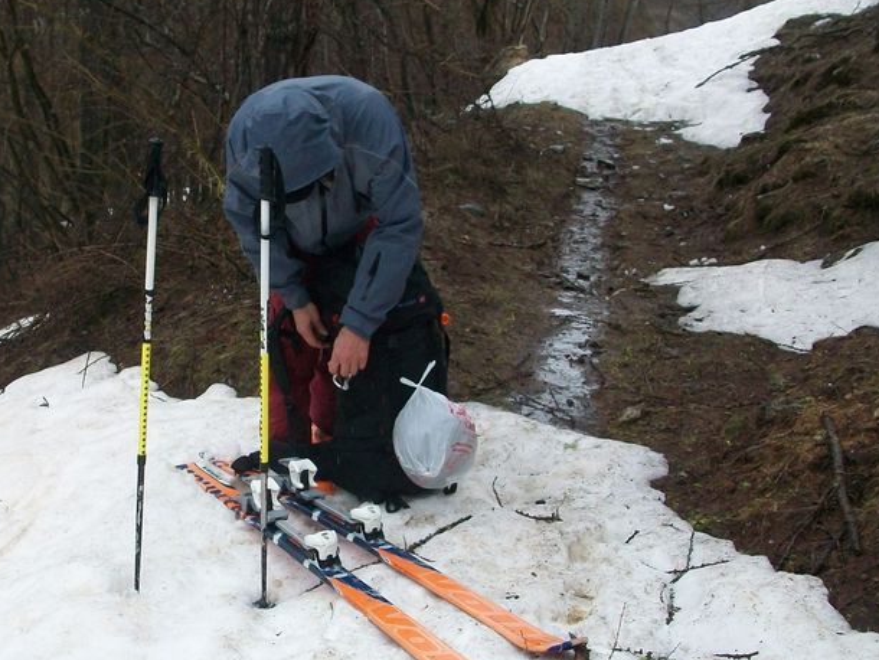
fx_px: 1321
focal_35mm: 52
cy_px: 323
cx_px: 360
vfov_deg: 28.1
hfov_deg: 36.7
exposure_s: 1/500
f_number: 2.8
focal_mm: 5.7
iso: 80
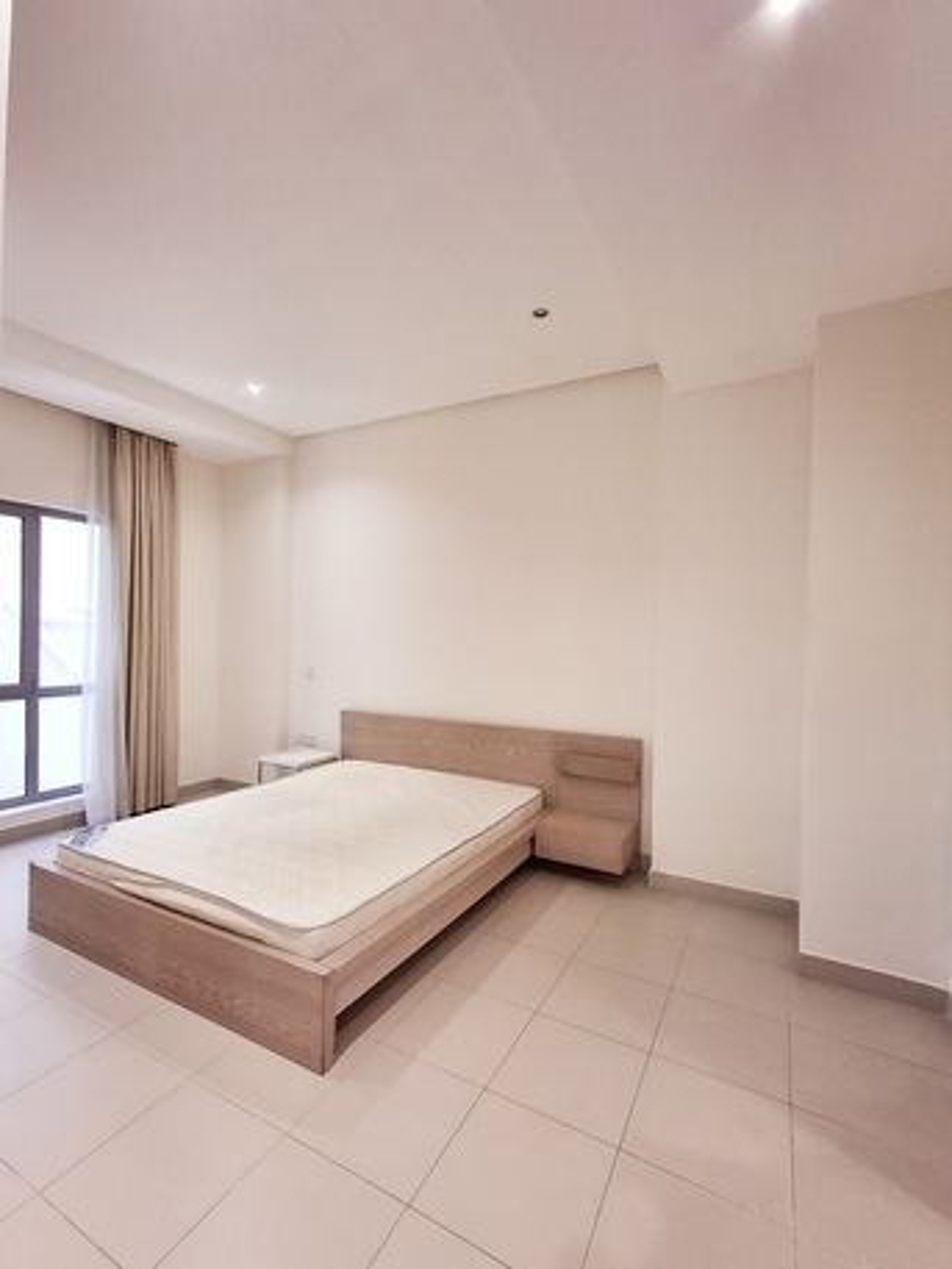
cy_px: 634
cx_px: 476
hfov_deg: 78.1
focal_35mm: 16
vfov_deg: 94.5
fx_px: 586
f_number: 2.2
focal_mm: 1.64
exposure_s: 1/40
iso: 125
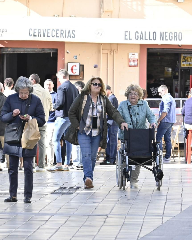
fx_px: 2179
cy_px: 120
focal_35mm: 307
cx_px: 102
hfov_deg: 5.0
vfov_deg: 6.3
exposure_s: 1/400
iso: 640
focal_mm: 145
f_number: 6.3
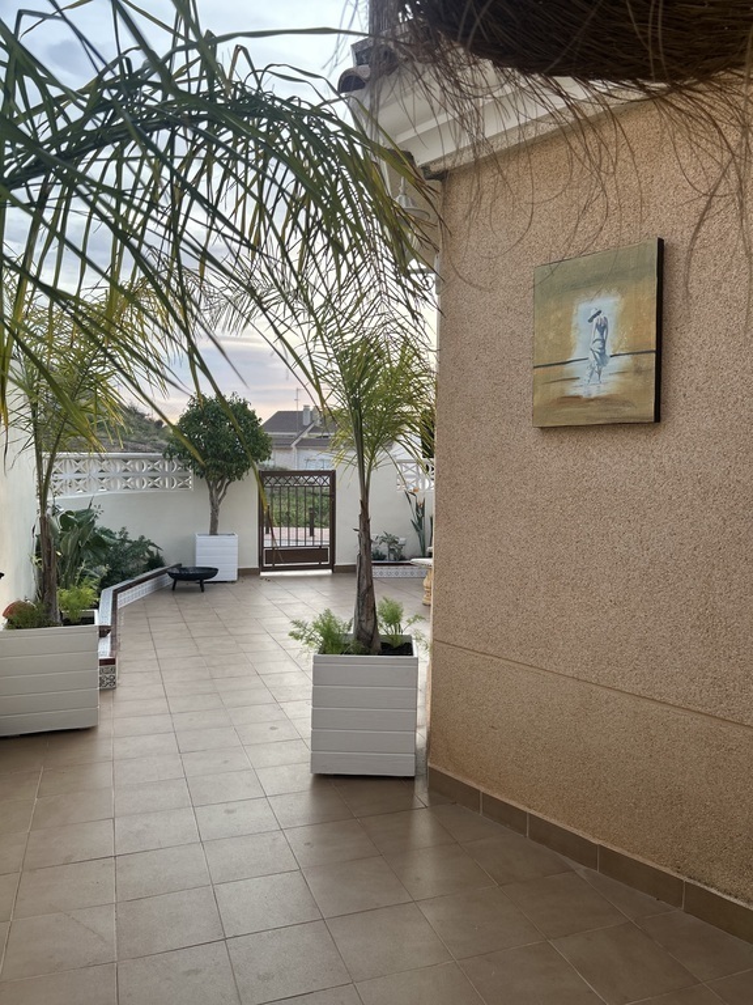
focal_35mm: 26
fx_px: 754
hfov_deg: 53.1
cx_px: 376
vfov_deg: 67.3
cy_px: 502
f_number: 1.5
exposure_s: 1/121
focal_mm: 5.7
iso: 50
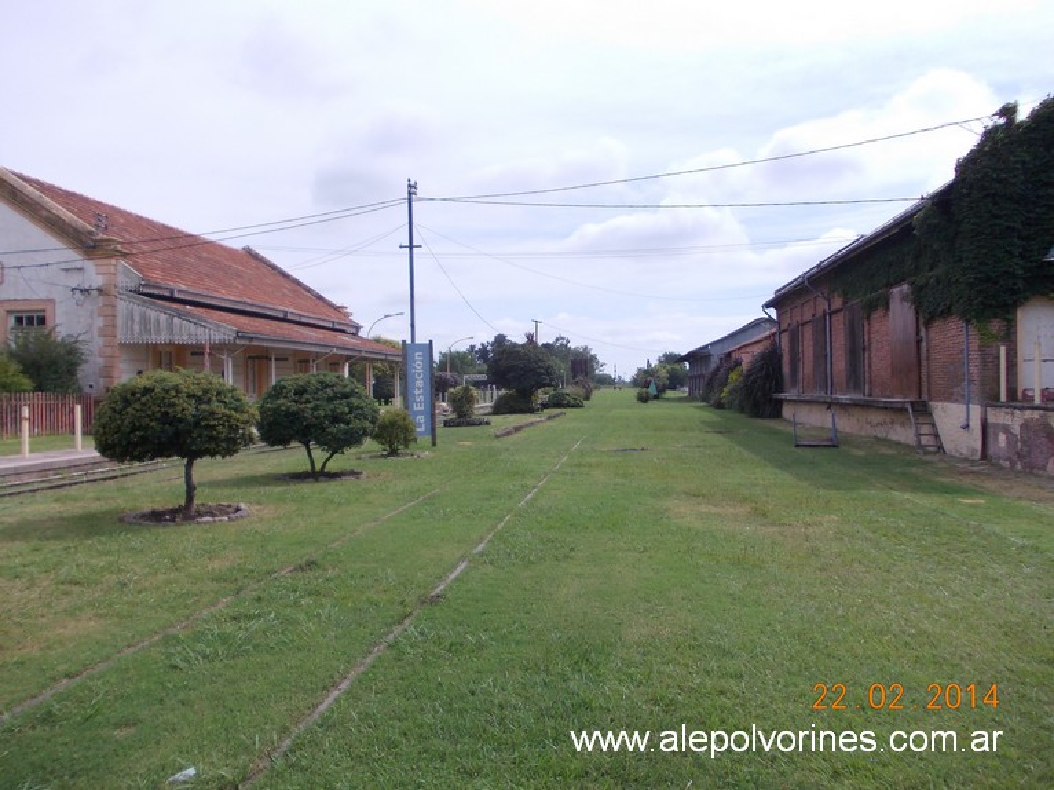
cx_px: 527
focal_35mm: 28
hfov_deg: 63.5
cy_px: 395
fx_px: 852
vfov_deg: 49.7
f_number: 5.4
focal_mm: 4
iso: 80
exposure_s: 1/400
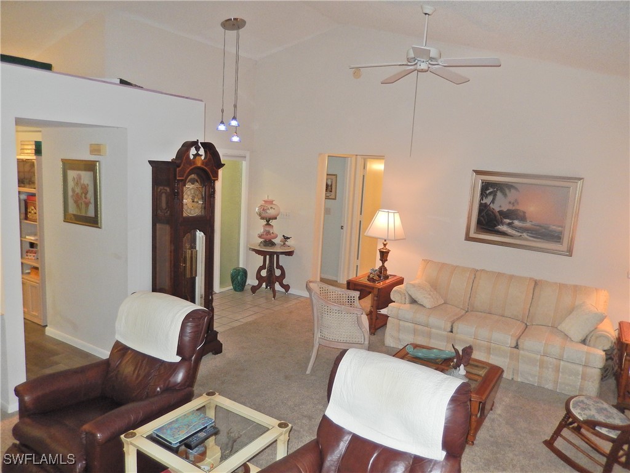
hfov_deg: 69.4
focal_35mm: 25
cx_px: 315
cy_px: 236
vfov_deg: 54.9
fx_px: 455
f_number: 3.4
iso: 280
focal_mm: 4.5
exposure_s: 1/30
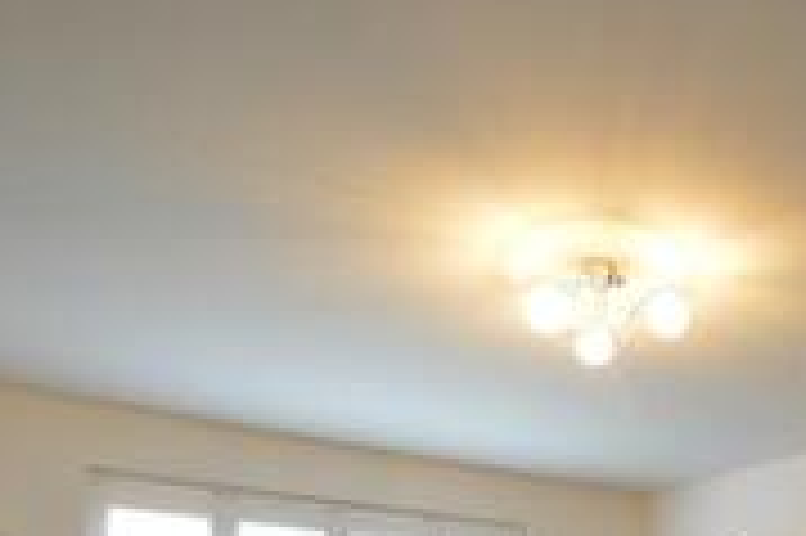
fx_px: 895
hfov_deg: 43.9
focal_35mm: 40
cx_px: 738
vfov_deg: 27.6
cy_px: 700
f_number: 3.5
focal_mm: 10
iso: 100
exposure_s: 1/6
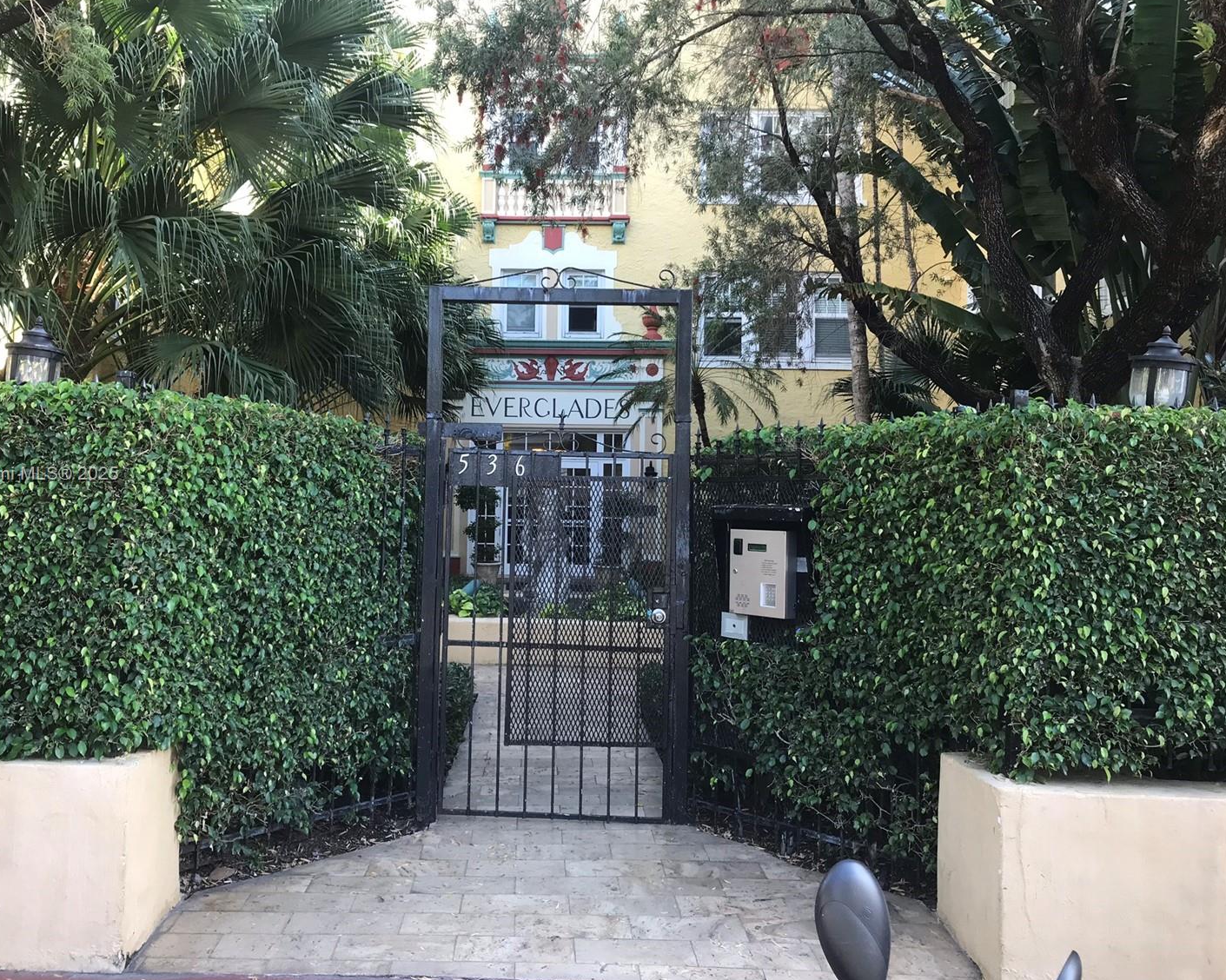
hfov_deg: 57.0
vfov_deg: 47.1
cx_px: 536
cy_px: 475
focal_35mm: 31
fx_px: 1125
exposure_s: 1/120
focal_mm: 3.99
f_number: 1.8
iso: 25
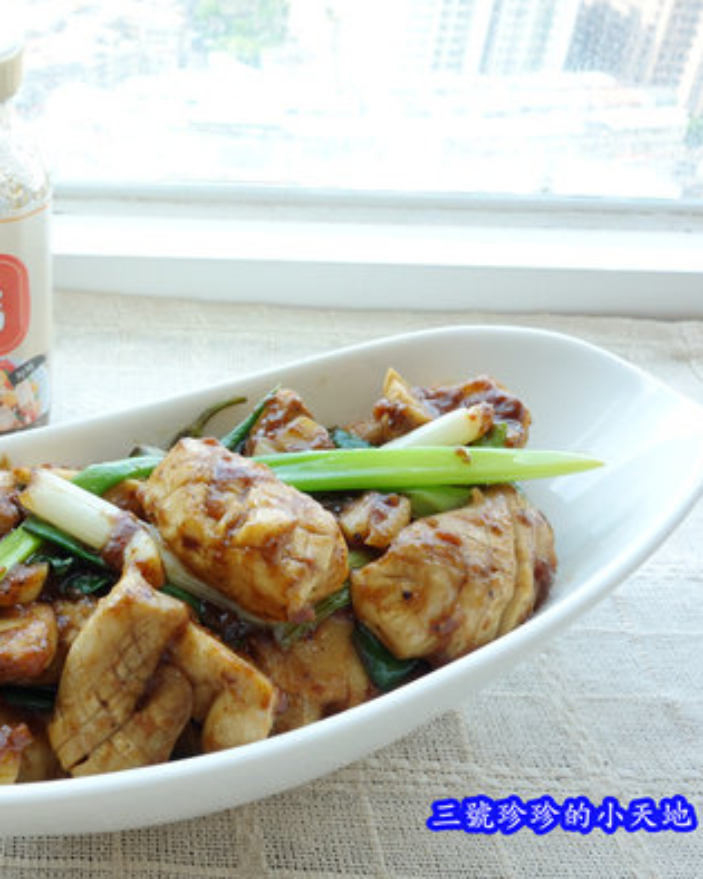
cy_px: 440
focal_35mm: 40
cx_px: 94
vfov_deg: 45.8
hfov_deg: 35.5
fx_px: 1041
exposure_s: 1/15
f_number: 9
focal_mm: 10.4
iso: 125
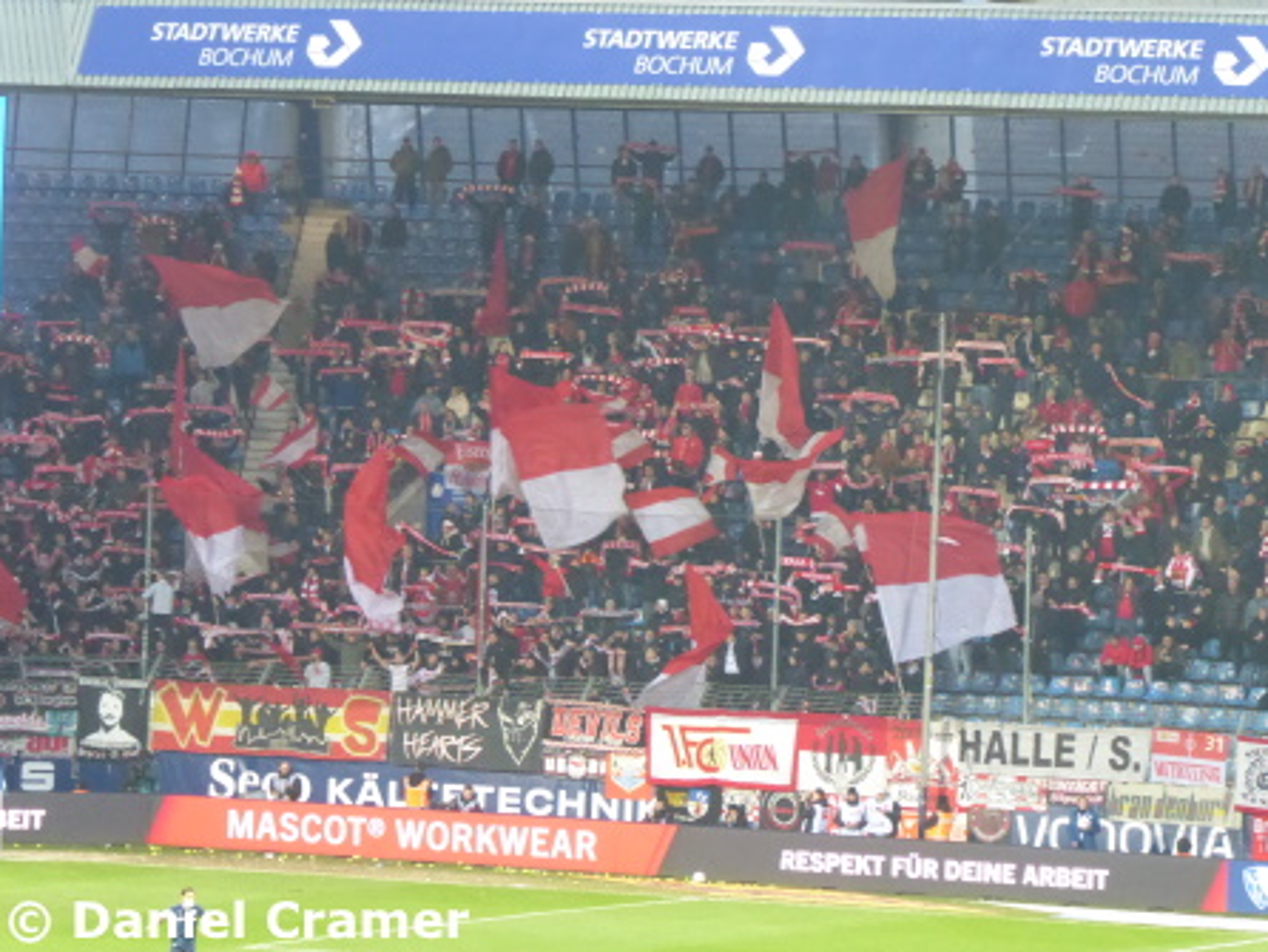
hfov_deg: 8.5
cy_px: 475
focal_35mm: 233
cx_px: 631
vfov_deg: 6.4
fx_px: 8539
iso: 1600
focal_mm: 41.4
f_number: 5.6
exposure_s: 1/60
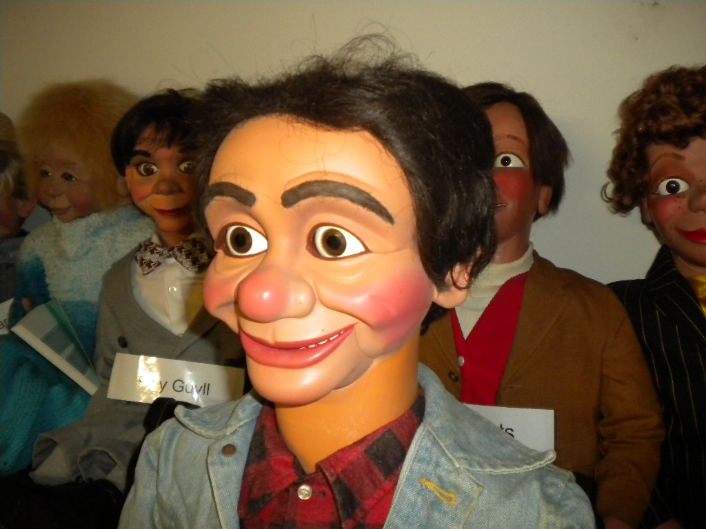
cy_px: 264
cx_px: 353
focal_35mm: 35
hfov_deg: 52.6
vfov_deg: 40.7
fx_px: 714
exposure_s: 1/30
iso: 400
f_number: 3.1
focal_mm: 6.3
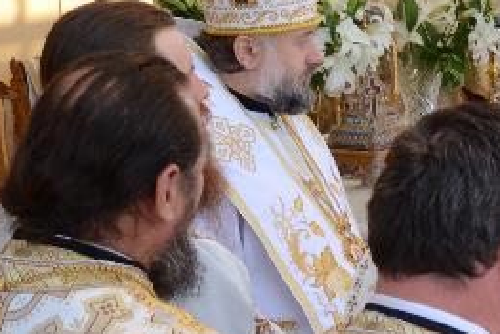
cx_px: 964
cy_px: 237
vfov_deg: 9.5
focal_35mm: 144
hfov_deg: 12.6
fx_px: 2005
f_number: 6.3
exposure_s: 1/250
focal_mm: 21
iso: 500
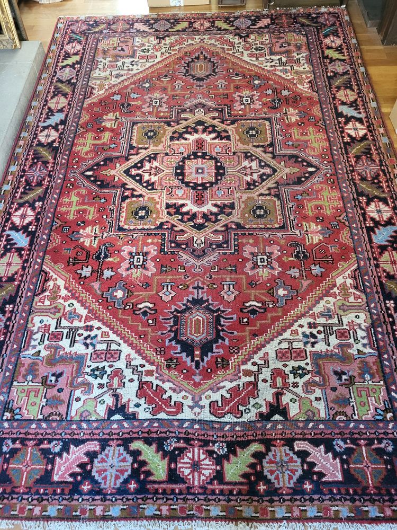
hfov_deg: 53.1
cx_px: 198
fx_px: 398
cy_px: 265
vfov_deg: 67.3
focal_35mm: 26
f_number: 1.8
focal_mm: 5.4
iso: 400
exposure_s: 1/50
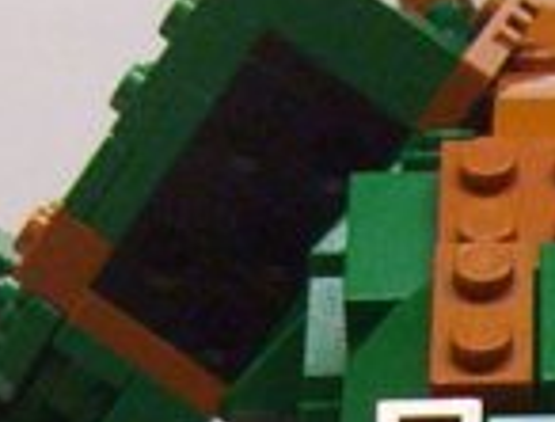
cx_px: 587
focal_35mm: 233
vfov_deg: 6.3
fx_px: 3754
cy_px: 791
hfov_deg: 8.4
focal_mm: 5.77
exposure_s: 1/63.4
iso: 200
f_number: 2.73
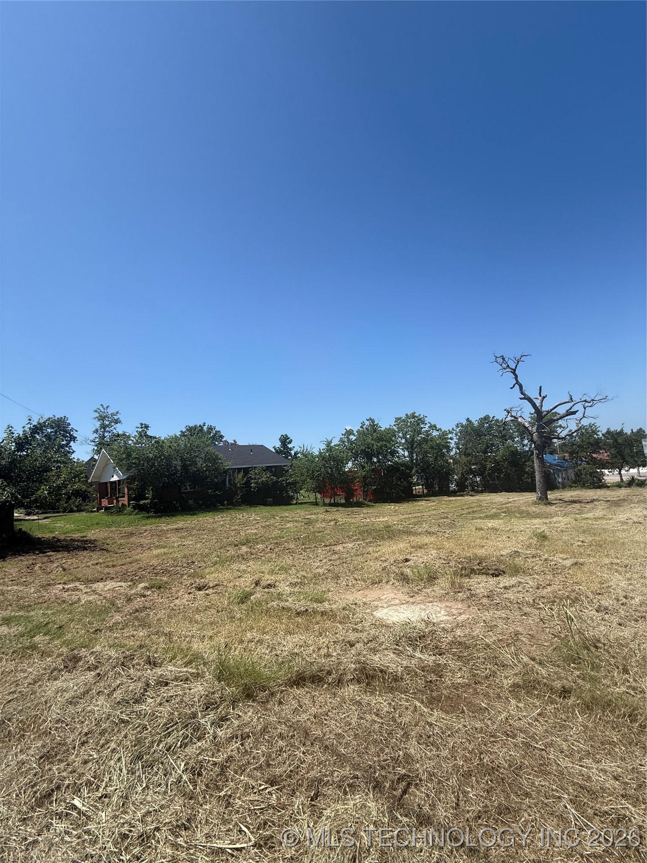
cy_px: 432
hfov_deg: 85.7
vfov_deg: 102.1
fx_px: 349
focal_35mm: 14
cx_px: 324
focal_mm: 2.22
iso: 50
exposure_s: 1/2092
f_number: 2.2
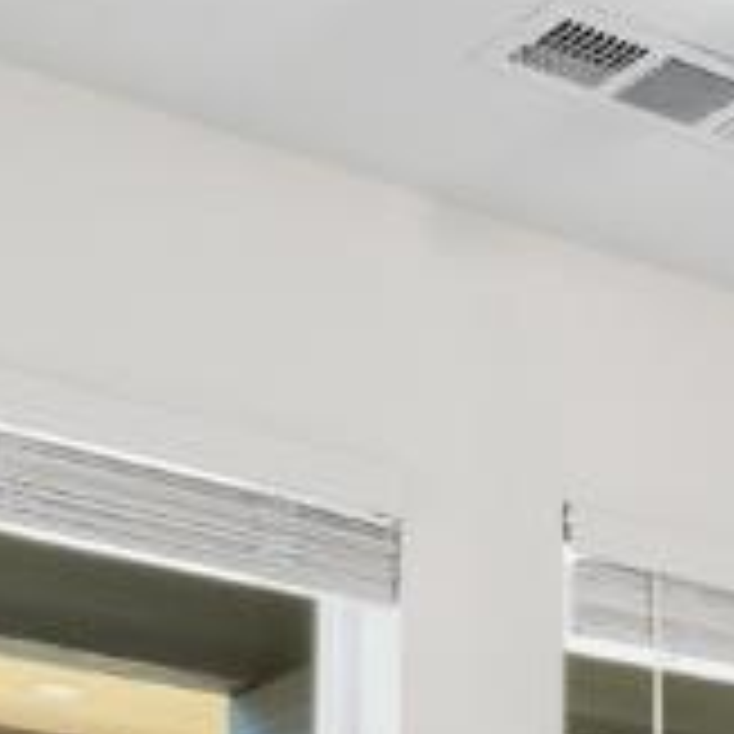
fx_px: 3092
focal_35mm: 129
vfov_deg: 12.1
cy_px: 1432
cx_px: 1563
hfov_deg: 11.8
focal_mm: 16.5
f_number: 11
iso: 100
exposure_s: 1/20
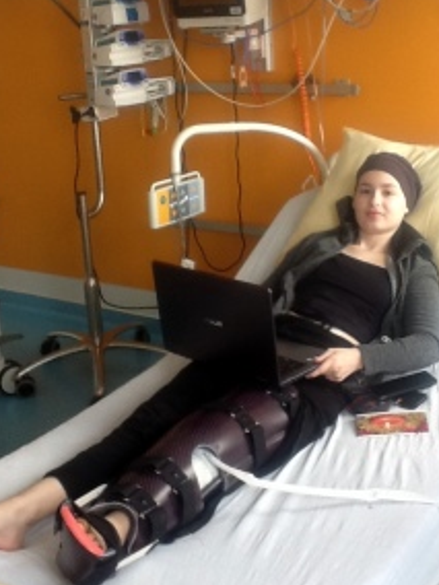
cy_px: 236
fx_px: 930
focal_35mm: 55
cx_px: 249
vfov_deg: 34.8
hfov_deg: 26.5
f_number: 2.4
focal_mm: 2.03
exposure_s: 1/30
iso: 50
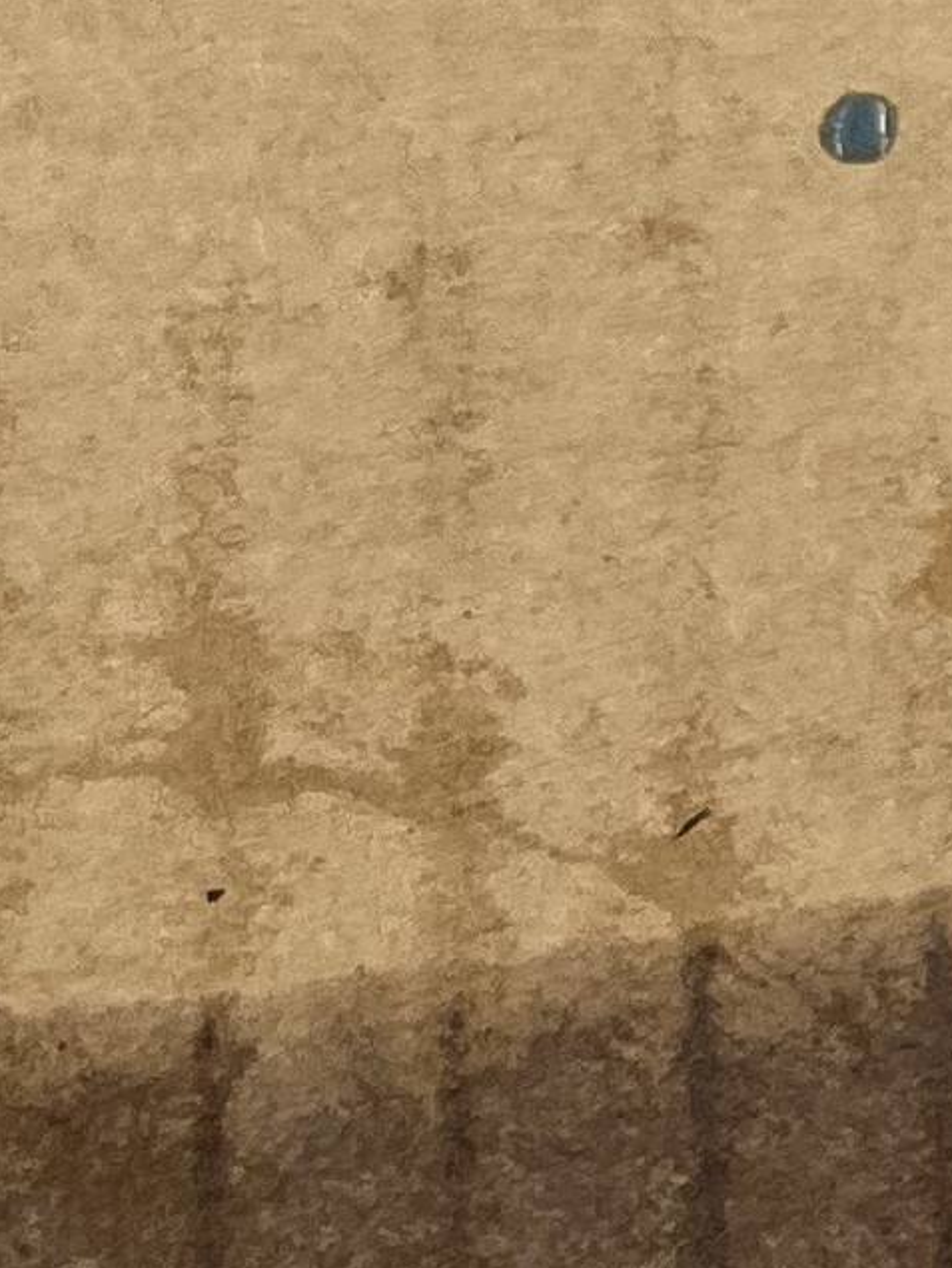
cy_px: -415
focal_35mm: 165
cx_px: 2656
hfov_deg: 8.0
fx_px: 6044
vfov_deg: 11.6
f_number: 1.6
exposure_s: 1/120
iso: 125
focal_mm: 5.1
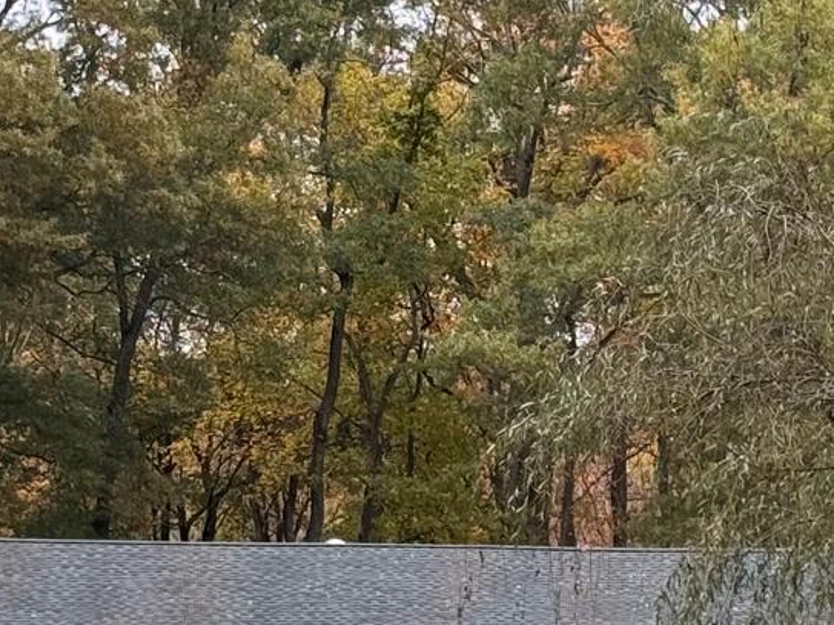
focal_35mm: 181
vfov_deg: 8.2
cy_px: 416
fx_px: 4360
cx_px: 301
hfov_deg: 10.9
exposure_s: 1/173
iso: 50
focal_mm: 6.76
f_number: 1.78
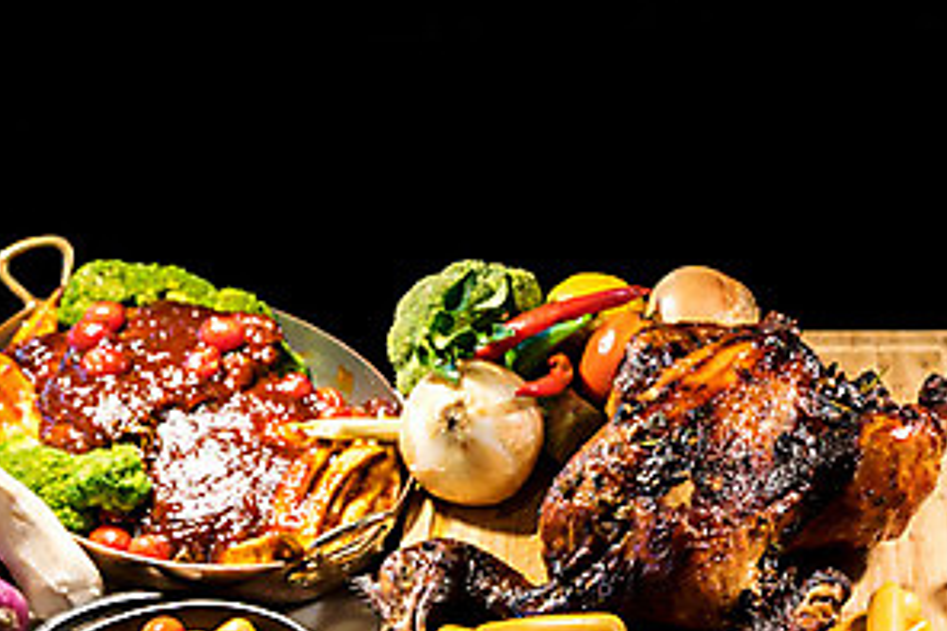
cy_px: 593
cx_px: 737
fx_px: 2024
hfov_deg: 25.9
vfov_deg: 17.4
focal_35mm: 77
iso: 640
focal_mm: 38
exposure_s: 1/100
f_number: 7.1
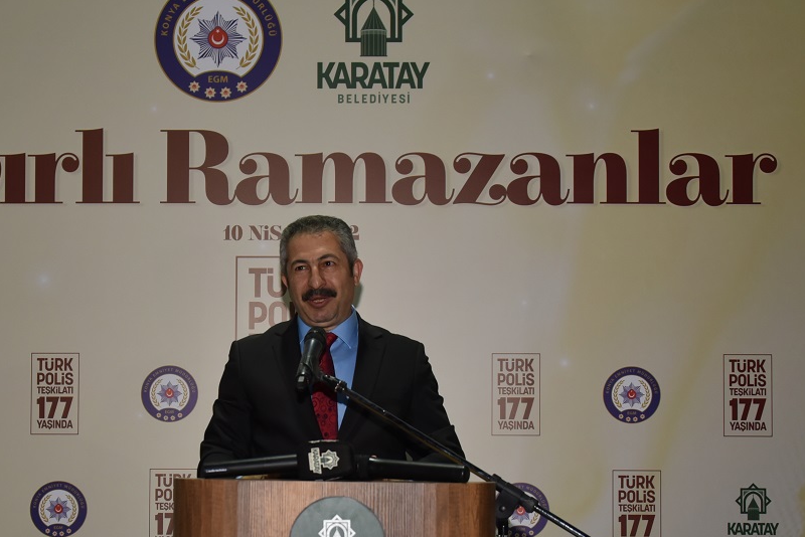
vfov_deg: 22.5
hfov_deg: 33.3
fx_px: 1342
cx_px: 332
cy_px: 389
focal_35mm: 60
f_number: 4
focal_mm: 32
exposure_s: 1/100
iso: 800
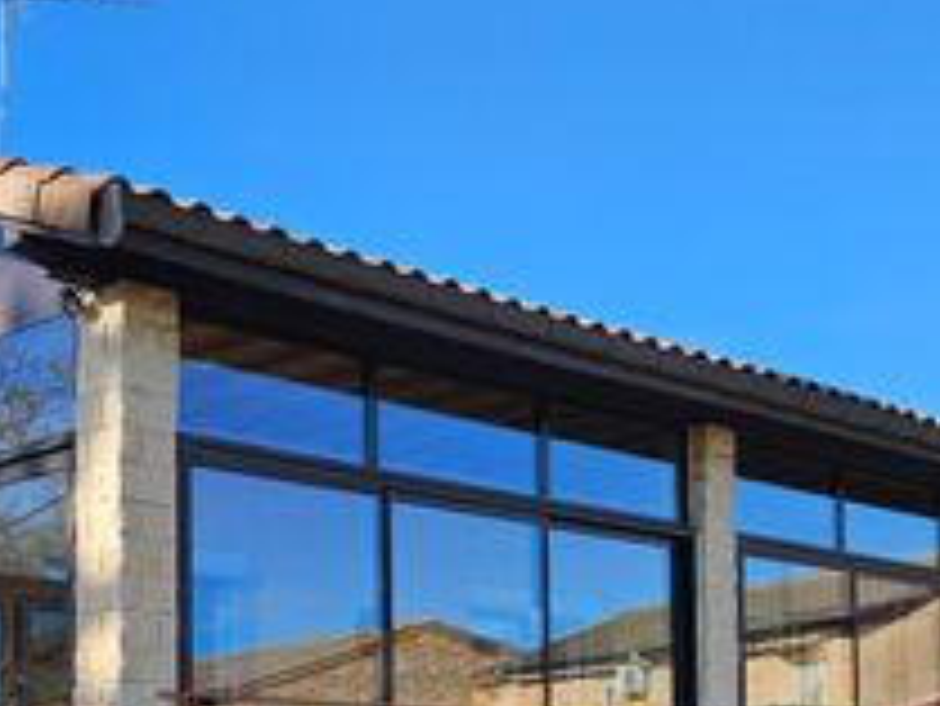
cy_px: 737
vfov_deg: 21.4
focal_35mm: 66
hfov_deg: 28.9
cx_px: 225
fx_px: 1793
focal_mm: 5.4
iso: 25
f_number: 1.8
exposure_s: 1/1365
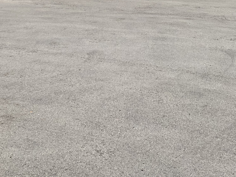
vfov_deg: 19.5
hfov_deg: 27.8
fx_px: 477
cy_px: -47
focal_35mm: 70
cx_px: 111
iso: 25
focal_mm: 4.25
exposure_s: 1/3521
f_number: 1.8
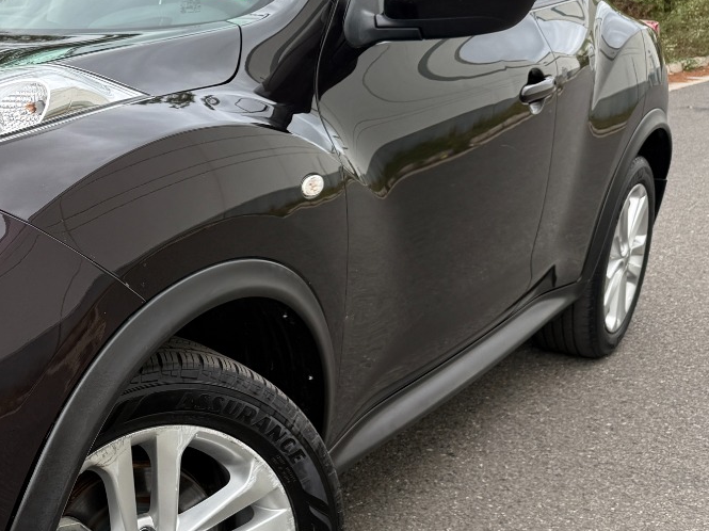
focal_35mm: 52
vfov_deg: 28.0
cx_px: -4
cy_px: 290
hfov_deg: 33.6
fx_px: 1064
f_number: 1.78
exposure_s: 1/772
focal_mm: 6.76
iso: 100
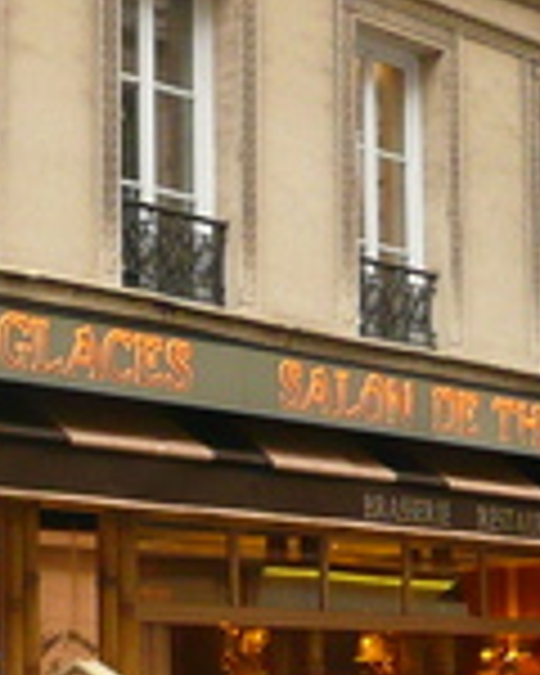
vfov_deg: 14.9
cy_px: 432
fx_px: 2577
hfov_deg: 12.0
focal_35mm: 129
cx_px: 346
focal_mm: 4.6
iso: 200
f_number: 3.3
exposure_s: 1/30
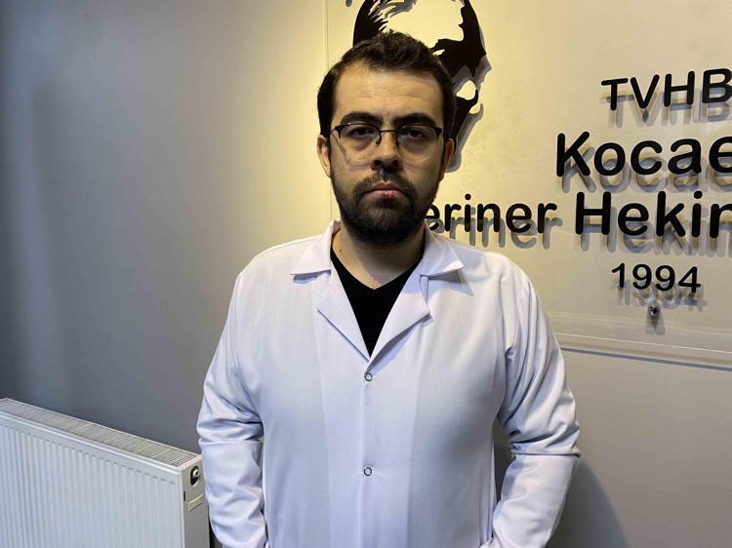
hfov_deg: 67.3
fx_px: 550
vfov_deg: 53.0
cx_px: 366
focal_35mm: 26
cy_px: 274
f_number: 1.8
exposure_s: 1/50
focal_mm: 4.25
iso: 80
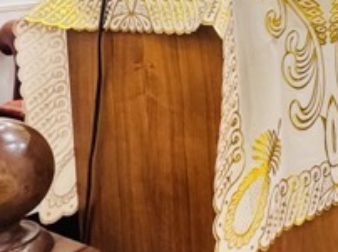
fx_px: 692
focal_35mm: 71
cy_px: -8
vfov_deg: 20.0
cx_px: 402
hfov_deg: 24.9
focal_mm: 2.22
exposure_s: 1/50
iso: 800
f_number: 2.2
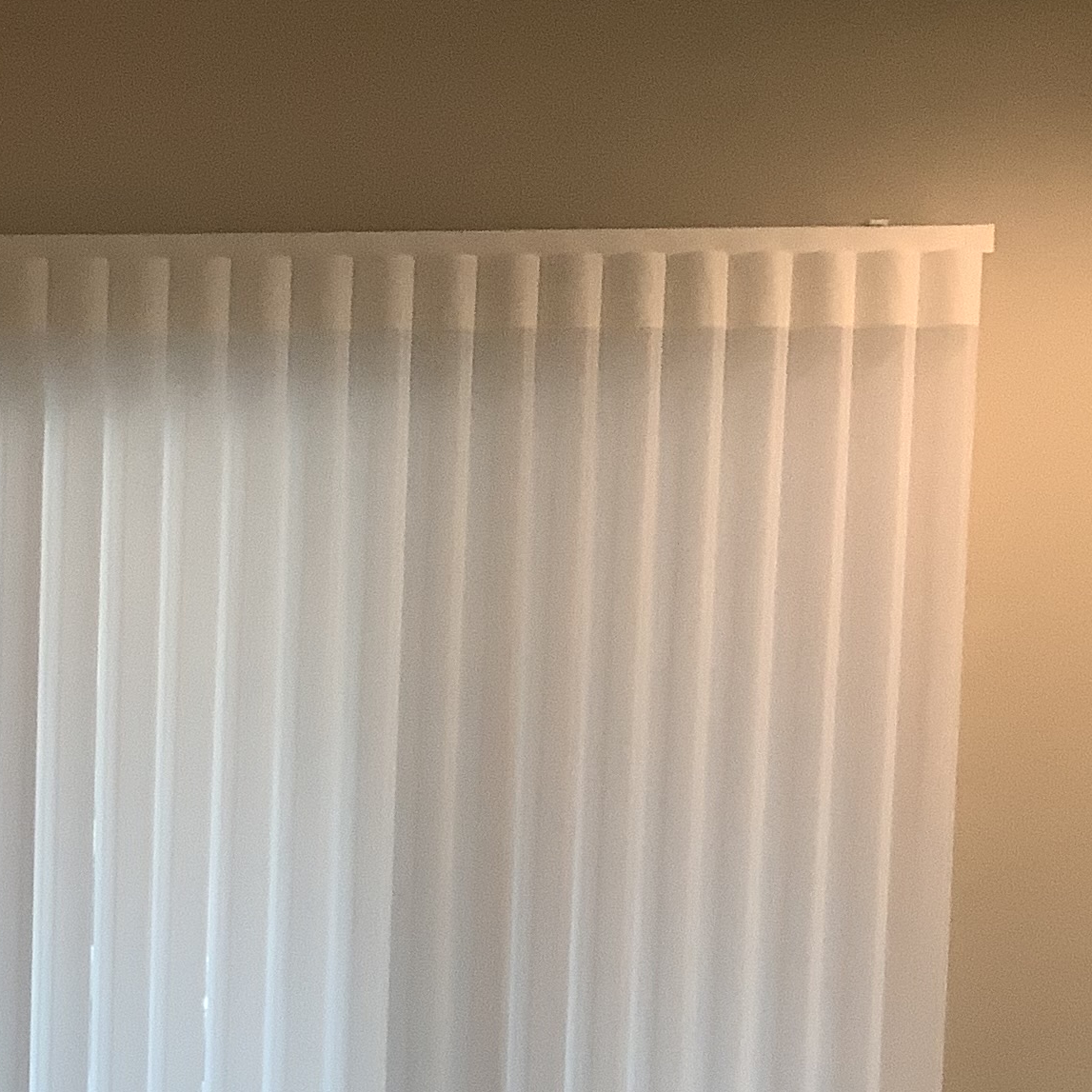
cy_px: 999
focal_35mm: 78
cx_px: -58
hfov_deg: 21.3
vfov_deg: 21.7
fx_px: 2784
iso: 100
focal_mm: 3.3
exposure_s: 1/60
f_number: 2.4
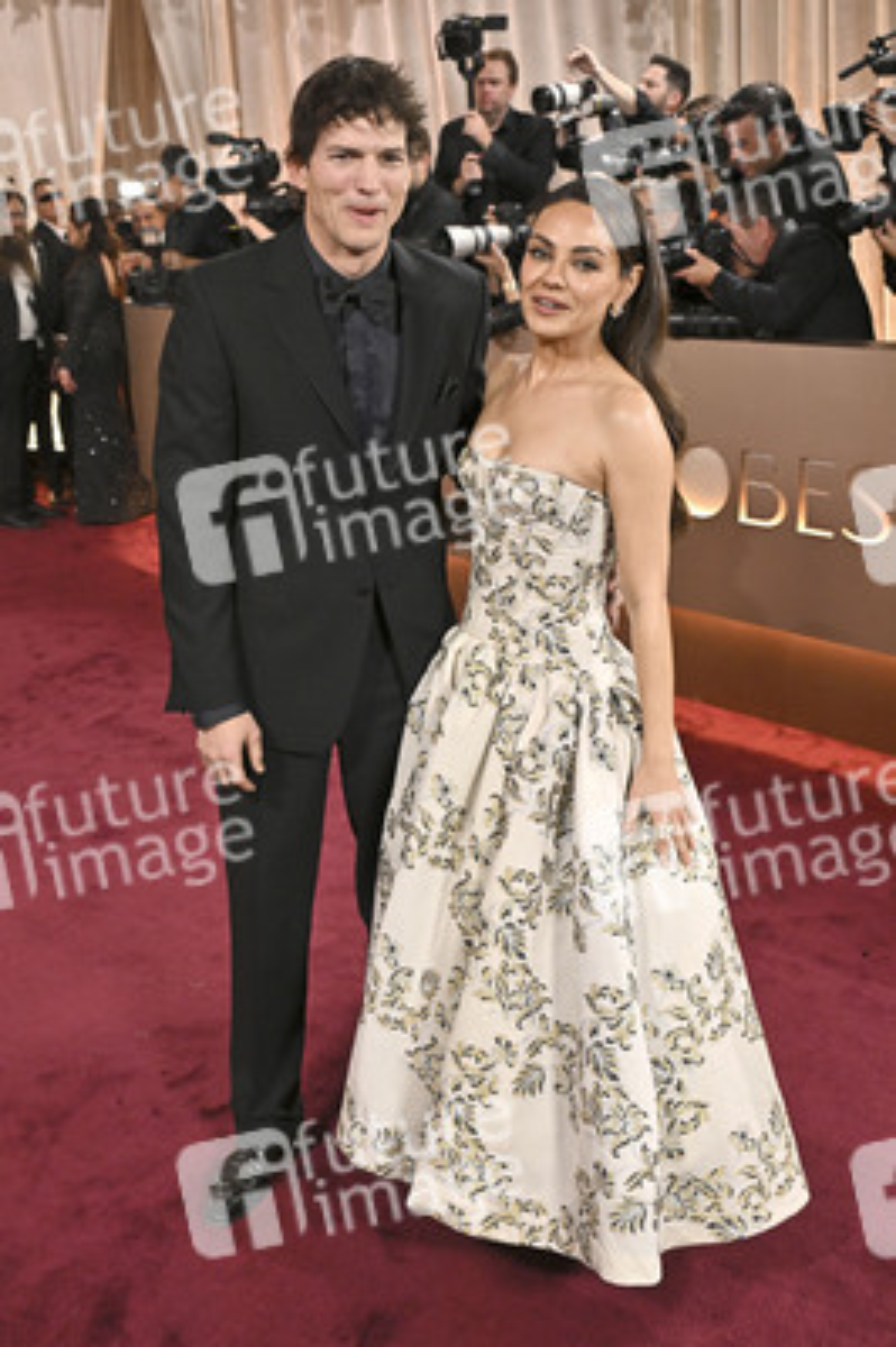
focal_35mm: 35
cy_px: 674
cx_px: 448
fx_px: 1309
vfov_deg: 54.5
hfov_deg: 37.8
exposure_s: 1/320
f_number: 5.6
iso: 2500
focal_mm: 35
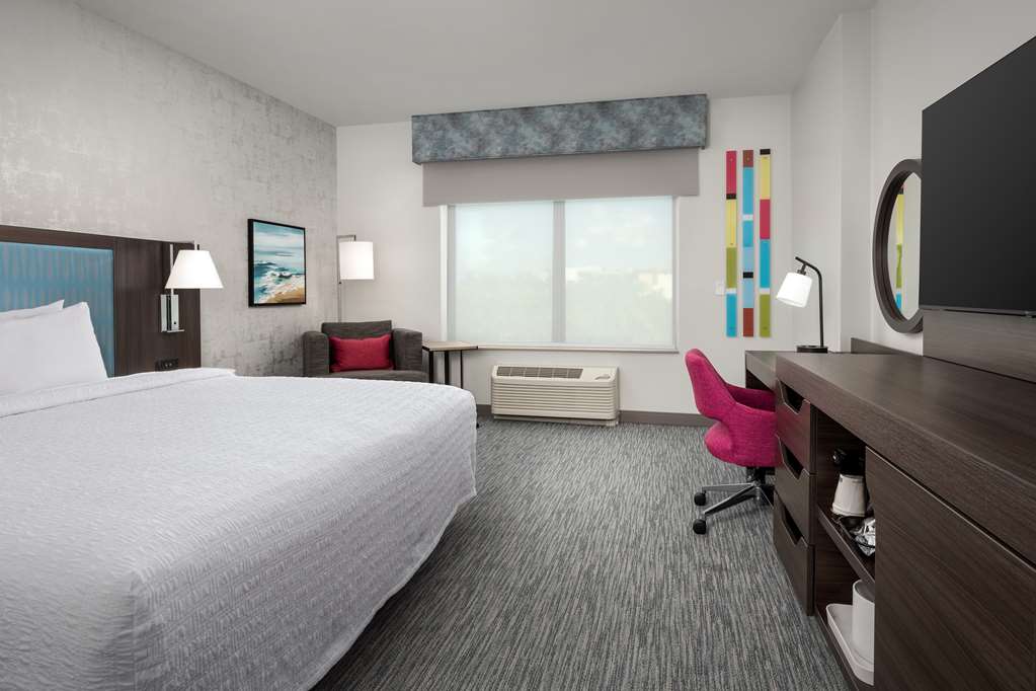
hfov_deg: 84.0
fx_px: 576
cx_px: 518
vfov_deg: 61.9
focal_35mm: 20
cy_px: 346
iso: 400
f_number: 11
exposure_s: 1/160
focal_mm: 20
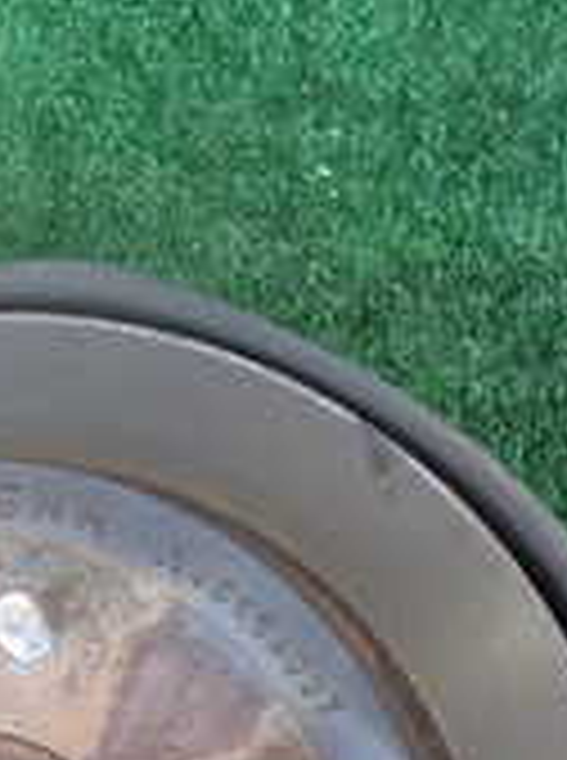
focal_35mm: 89
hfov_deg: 16.5
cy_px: 895
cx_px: 212
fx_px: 1951
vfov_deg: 20.7
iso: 320
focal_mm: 4.5
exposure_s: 1/125
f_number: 2
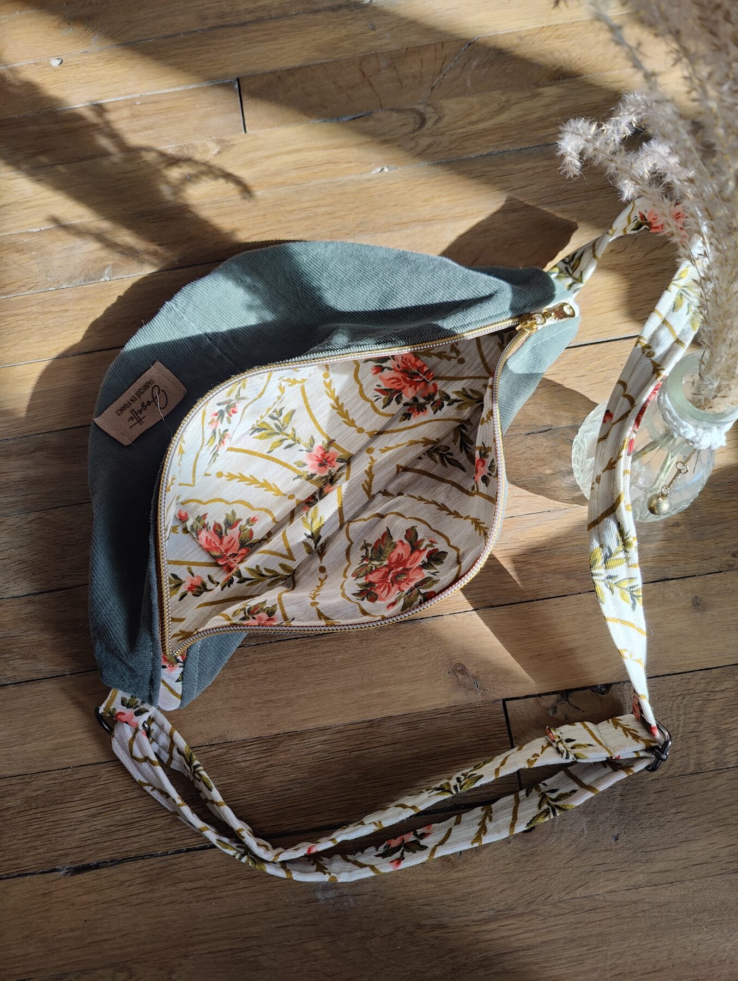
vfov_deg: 73.9
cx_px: 369
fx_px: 653
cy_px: 490
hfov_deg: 59.0
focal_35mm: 23
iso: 50
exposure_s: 1/423
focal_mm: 6.06
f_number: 1.8
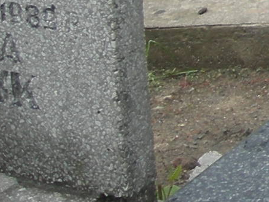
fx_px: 1608
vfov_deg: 6.8
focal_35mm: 207
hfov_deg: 8.4
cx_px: 747
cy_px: -276
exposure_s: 1/273
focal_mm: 7.5
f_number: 6
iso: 64
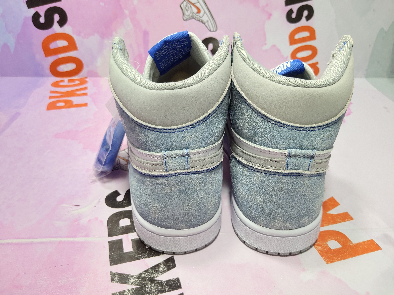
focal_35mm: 30
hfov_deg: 60.0
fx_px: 341
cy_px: 148
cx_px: 197
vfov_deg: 46.8
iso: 50
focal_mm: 4.35
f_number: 1.79
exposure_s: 1/1088
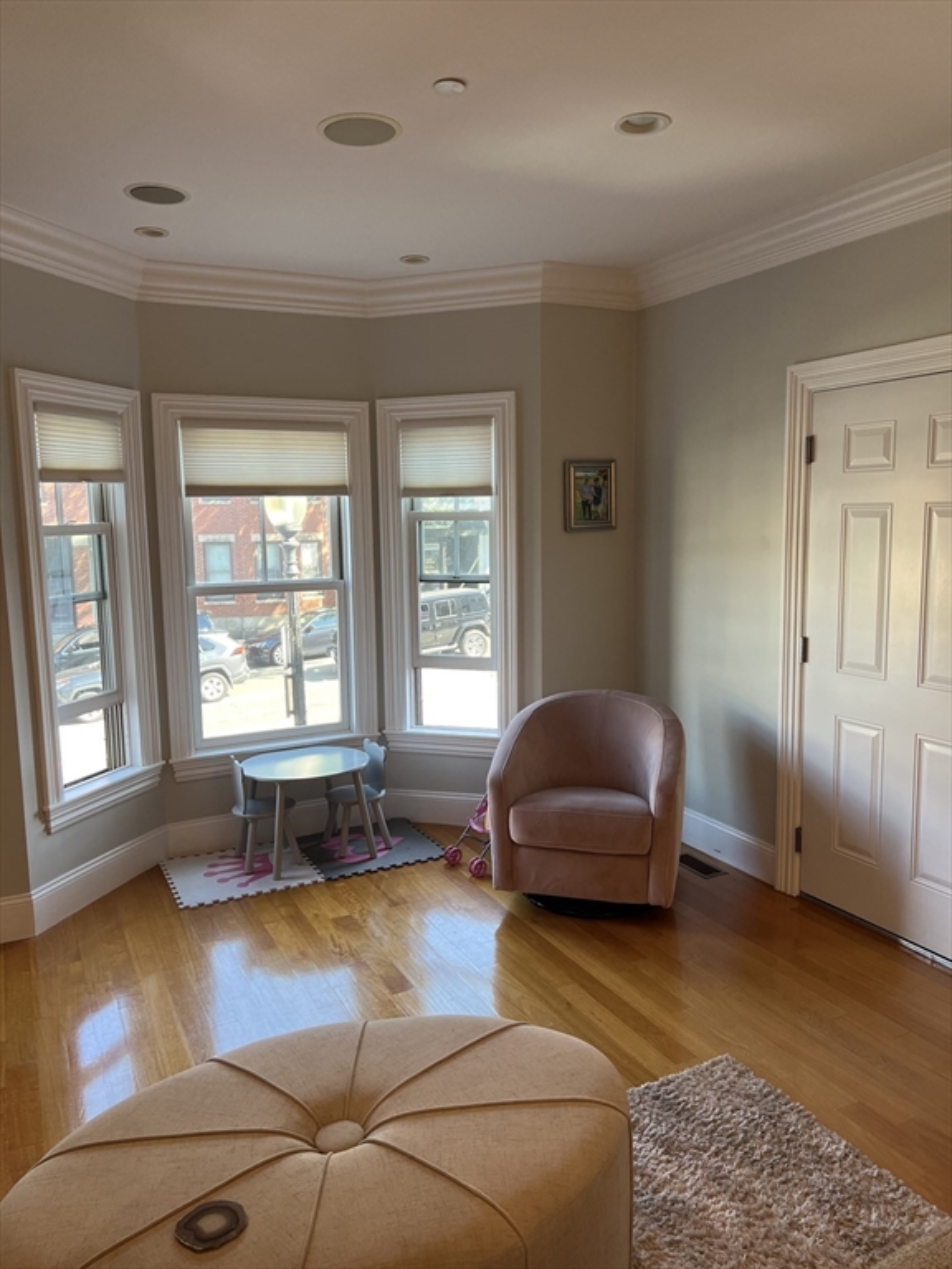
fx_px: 953
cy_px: 634
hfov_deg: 53.1
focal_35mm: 26
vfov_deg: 67.3
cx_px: 476
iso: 64
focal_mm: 5.7
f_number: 1.5
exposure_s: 1/60
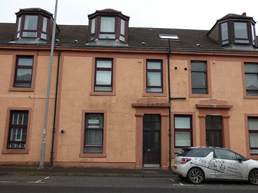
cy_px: 96
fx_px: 231
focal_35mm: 31
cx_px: 129
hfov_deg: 58.4
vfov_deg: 45.4
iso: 80
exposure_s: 1/60
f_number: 3.3
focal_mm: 5.5
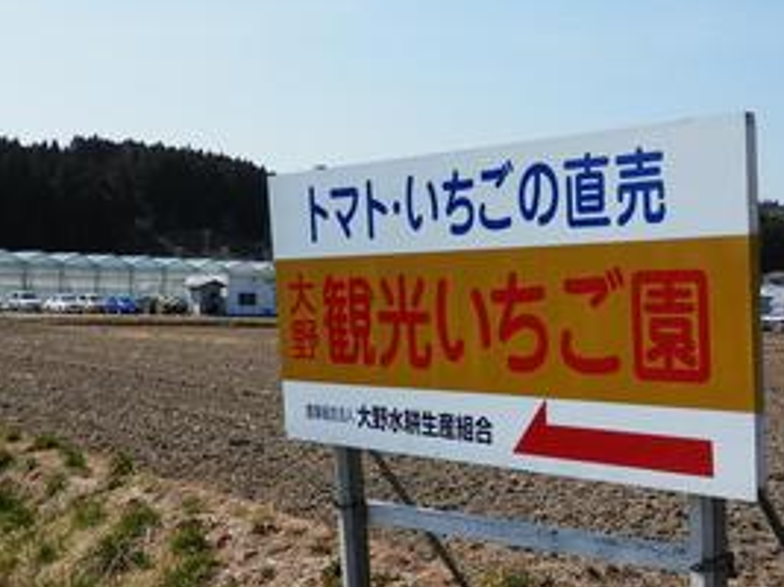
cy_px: 239
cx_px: 329
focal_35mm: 52
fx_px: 1177
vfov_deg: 28.0
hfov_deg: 36.7
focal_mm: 6
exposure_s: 1/160
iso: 80
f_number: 9.7
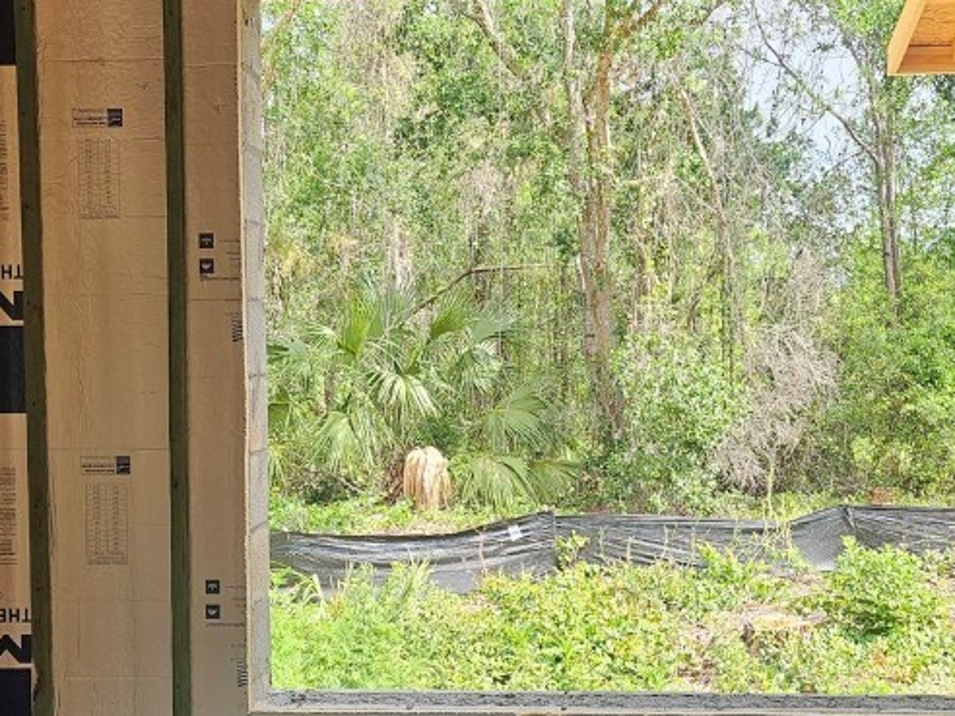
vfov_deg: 29.1
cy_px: 361
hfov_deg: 38.1
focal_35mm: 50
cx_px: 549
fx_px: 1379
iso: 50
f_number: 1.8
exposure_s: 1/399
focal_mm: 5
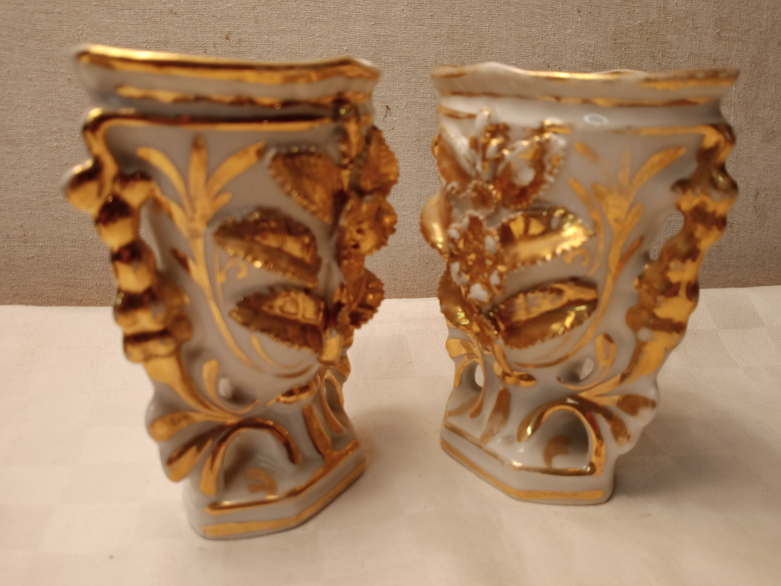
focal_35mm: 28
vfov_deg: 49.7
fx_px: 632
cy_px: 293
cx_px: 390
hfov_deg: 63.4
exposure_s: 1/33.3
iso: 258
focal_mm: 4.05
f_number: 1.8
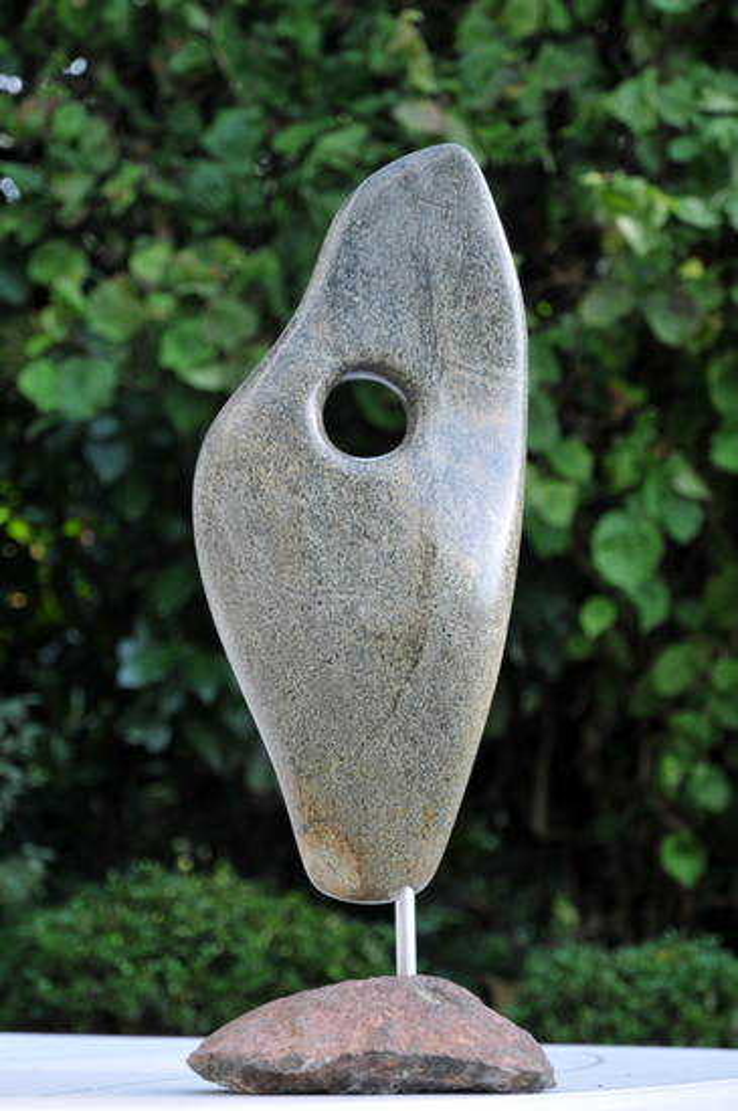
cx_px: 369
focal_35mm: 102
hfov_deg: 13.4
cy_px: 556
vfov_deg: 20.0
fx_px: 3146
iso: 200
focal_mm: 68
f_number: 5.6
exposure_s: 1/80
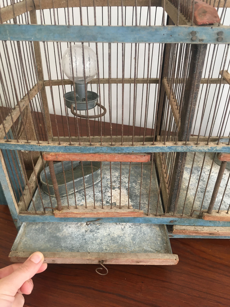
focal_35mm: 29
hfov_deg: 48.2
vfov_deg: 61.7
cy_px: 154
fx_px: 257
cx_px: 115
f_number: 2.2
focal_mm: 4.15
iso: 125
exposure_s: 1/33
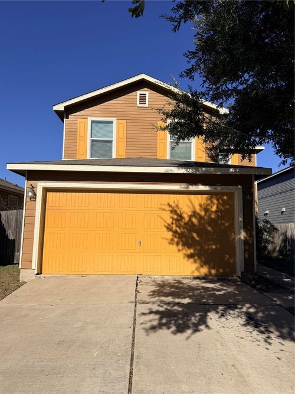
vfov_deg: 71.6
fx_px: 273
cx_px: 148
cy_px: 197
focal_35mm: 24
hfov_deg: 56.8
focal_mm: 6.76
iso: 80
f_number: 1.78
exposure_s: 1/9091
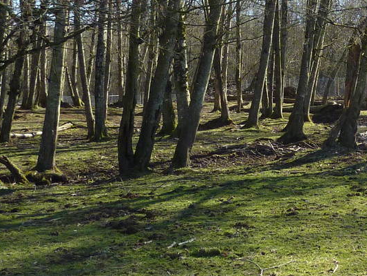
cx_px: 354
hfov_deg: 24.9
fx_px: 795
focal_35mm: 75
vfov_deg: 19.6
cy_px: 81
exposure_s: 1/500
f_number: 3.3
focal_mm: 4.1
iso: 160
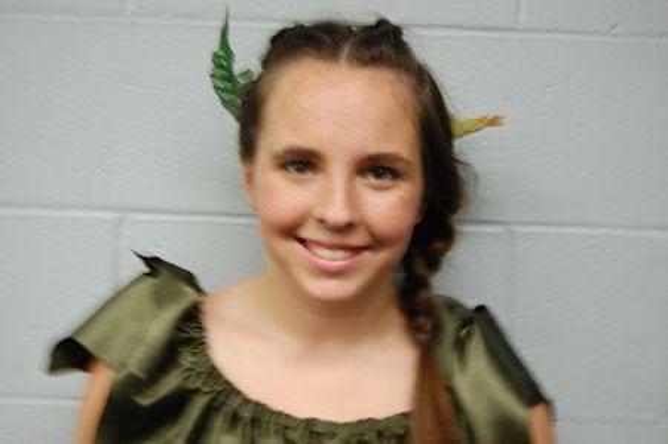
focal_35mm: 52
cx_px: 334
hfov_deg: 37.9
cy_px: 222
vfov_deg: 25.7
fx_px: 973
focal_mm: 35
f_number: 4.8
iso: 800
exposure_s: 1/25
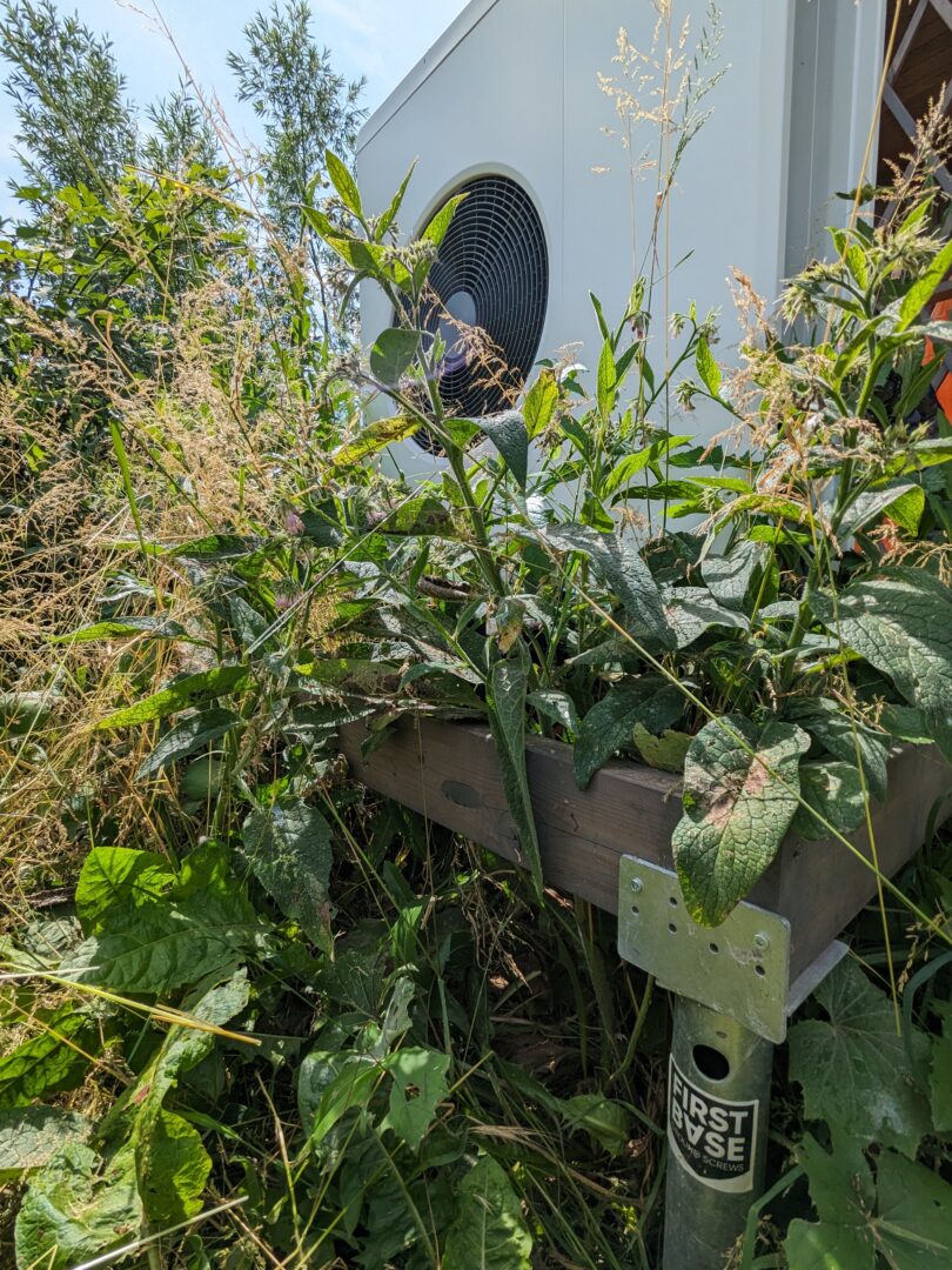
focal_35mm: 16
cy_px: 635
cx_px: 476
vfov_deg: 94.5
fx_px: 587
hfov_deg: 78.1
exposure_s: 1/1239
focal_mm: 2.35
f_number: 2.2
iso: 42
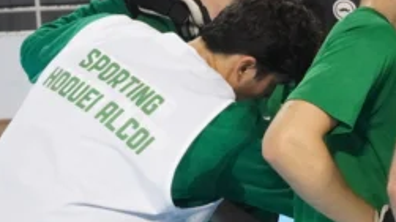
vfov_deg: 8.7
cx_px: 554
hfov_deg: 14.6
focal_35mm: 140
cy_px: 118
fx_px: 1465
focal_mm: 29
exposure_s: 1/100
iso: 5000
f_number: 5.6
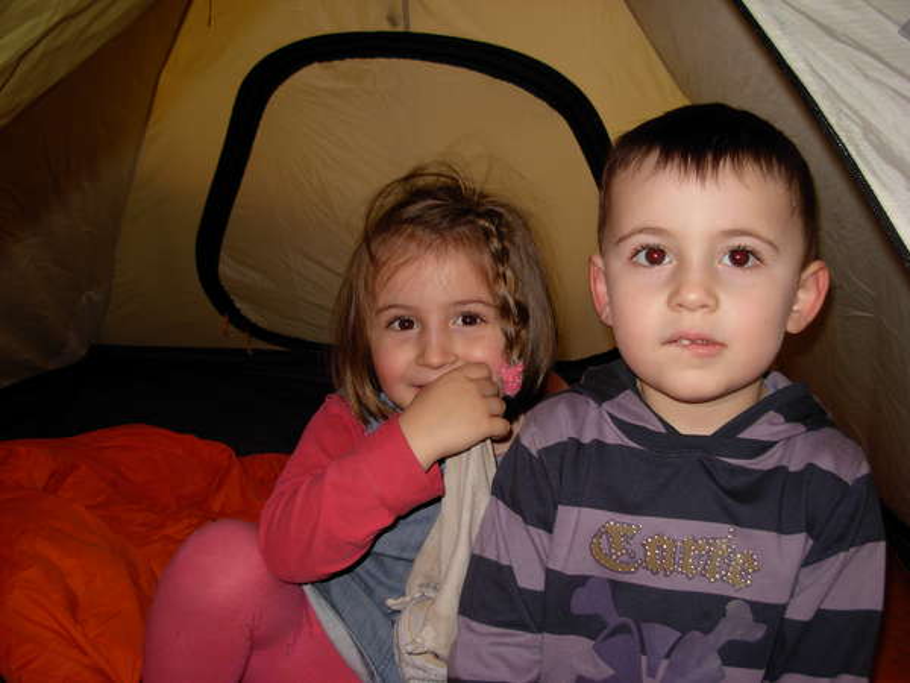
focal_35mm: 38
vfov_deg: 37.7
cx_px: 455
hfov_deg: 49.0
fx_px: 999
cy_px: 342
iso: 79
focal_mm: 6.3
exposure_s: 1/22.6
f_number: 2.9
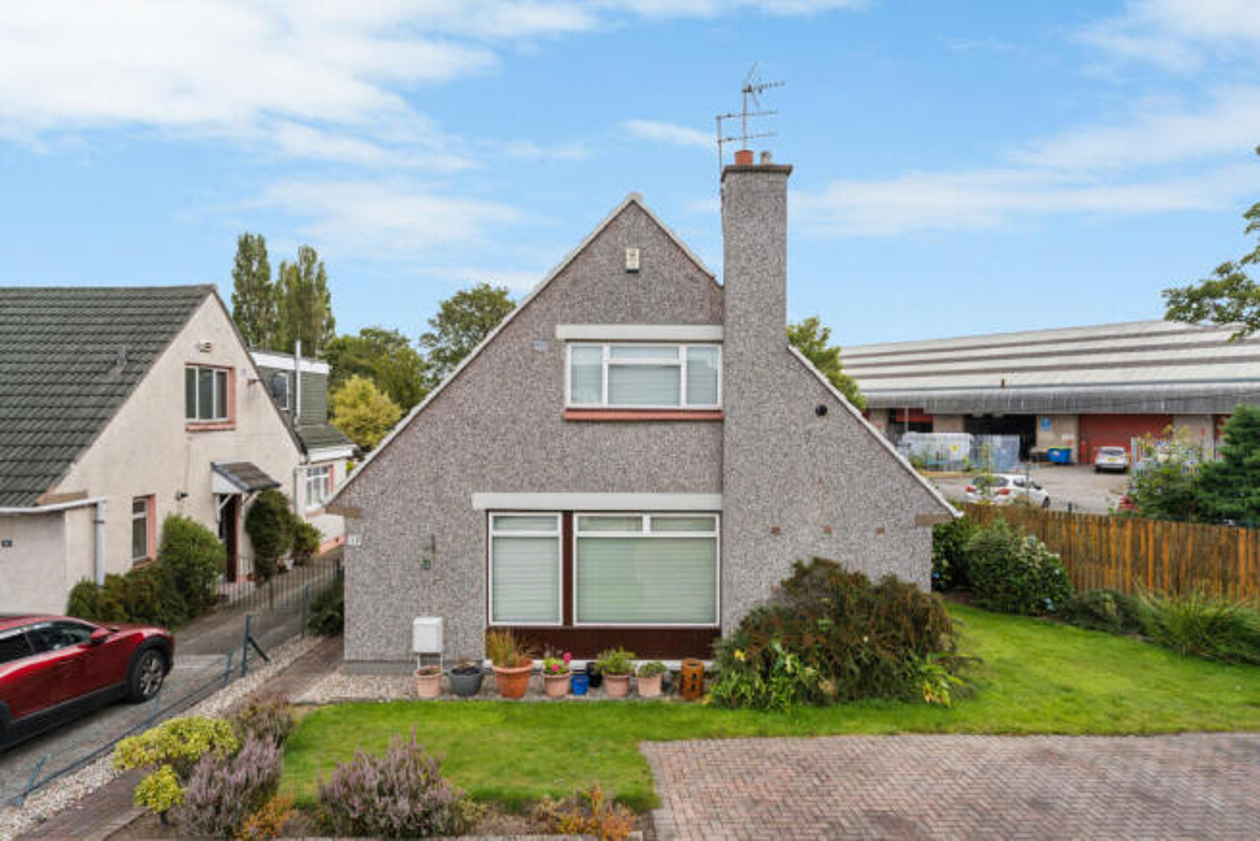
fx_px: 735
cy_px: 420
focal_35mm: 21
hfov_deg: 81.2
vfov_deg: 59.5
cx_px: 630
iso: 160
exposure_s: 1/500
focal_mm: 21
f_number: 5.6
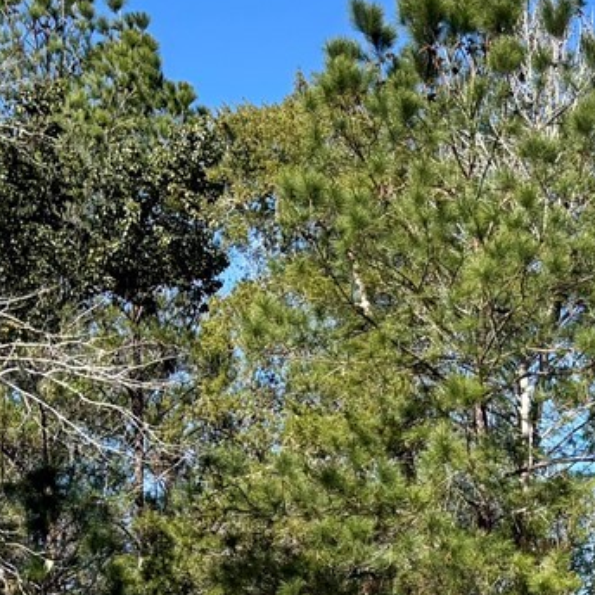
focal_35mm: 107
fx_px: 2081
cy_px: 967
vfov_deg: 14.8
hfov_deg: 15.6
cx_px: 728
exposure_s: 1/3534
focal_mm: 5.96
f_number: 1.6
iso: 50
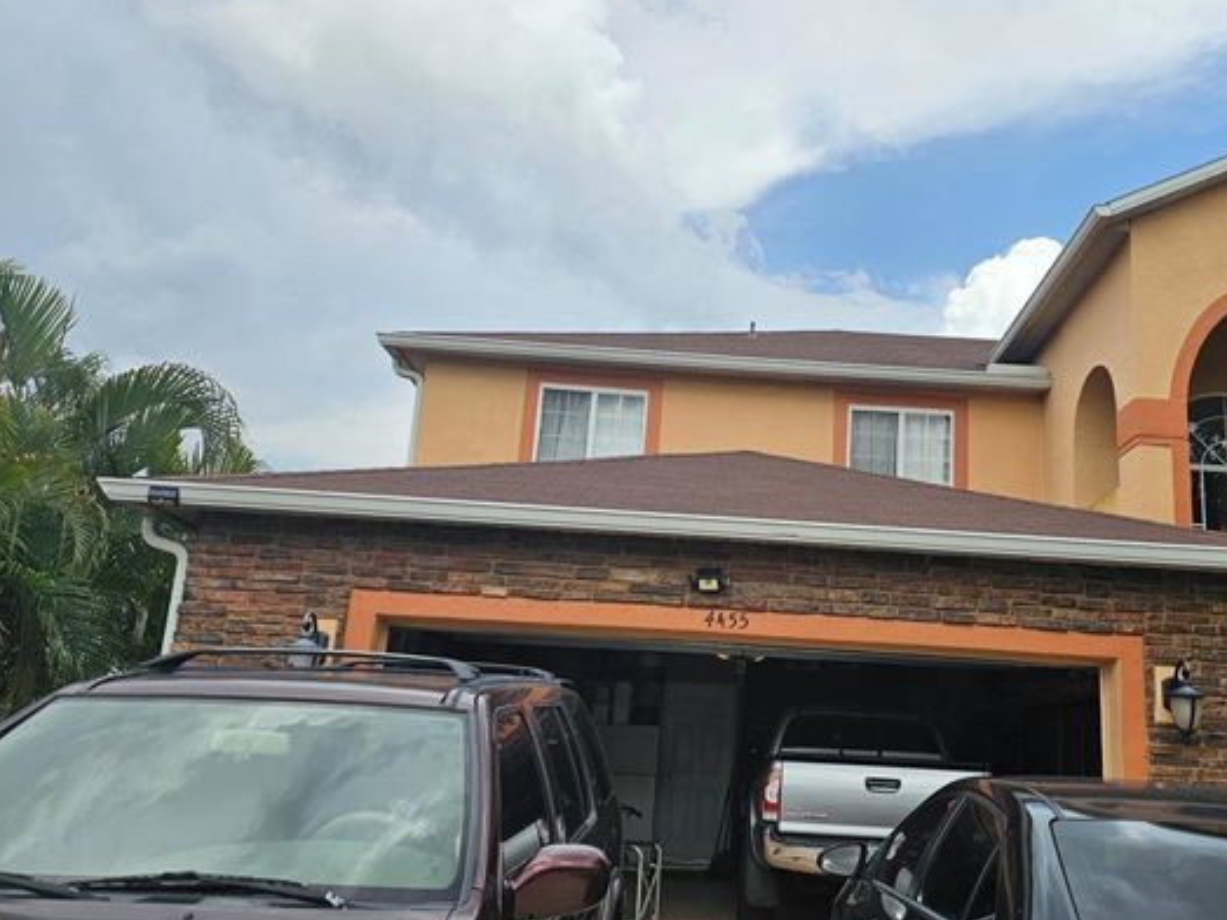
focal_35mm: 31
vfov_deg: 45.4
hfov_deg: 57.6
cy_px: 481
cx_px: 768
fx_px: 1099
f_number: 1.7
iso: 20
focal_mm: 6.3
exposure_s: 1/1222
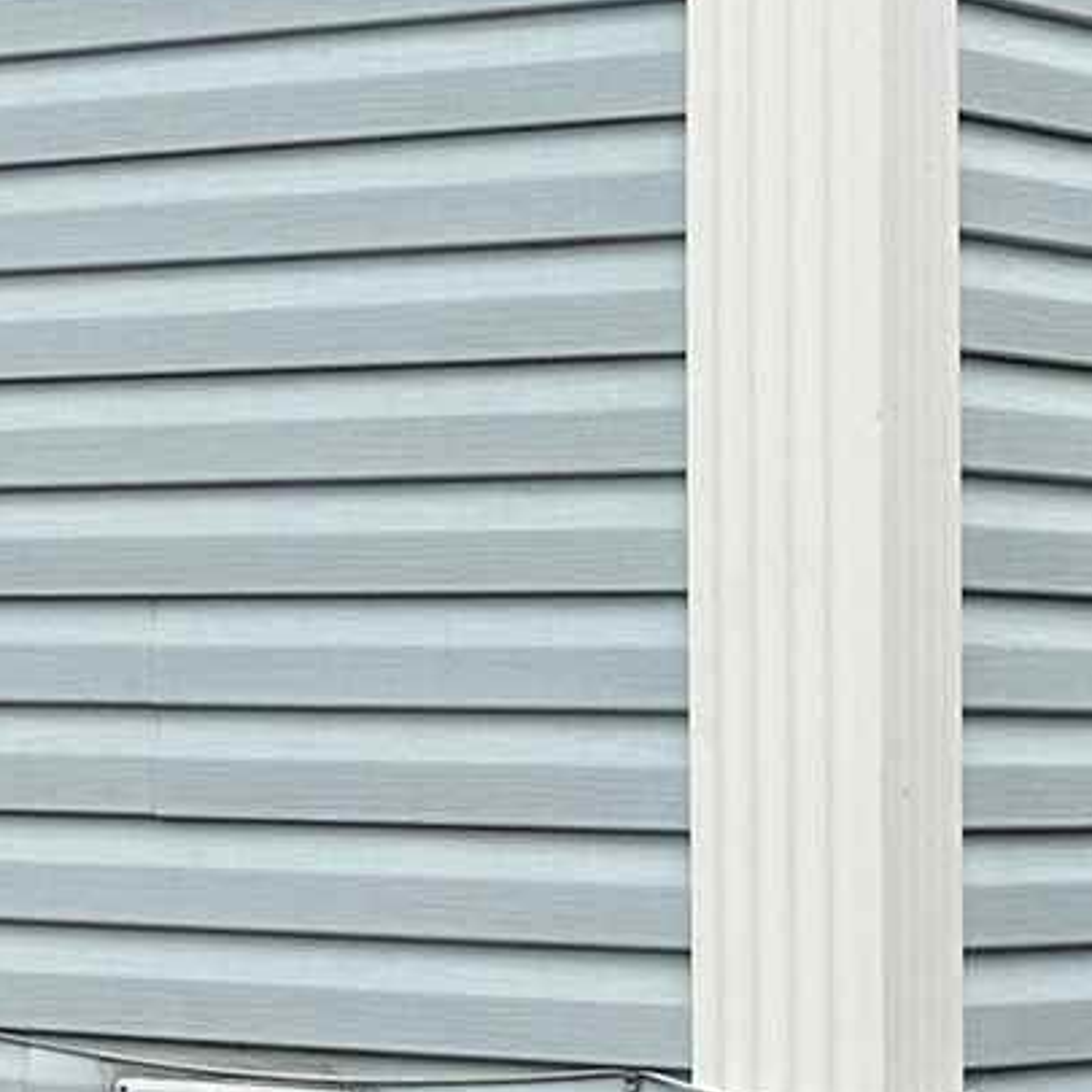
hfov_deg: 9.6
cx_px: -1583
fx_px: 5746
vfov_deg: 10.9
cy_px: 437
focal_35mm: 161
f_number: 1.78
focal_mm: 6.86
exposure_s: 1/516
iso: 80
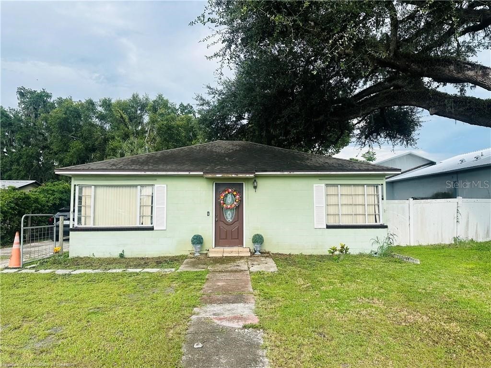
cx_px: 246
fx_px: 340
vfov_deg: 56.8
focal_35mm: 24
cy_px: 184
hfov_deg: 71.6
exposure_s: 1/2252
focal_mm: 6.86
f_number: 1.78
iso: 80
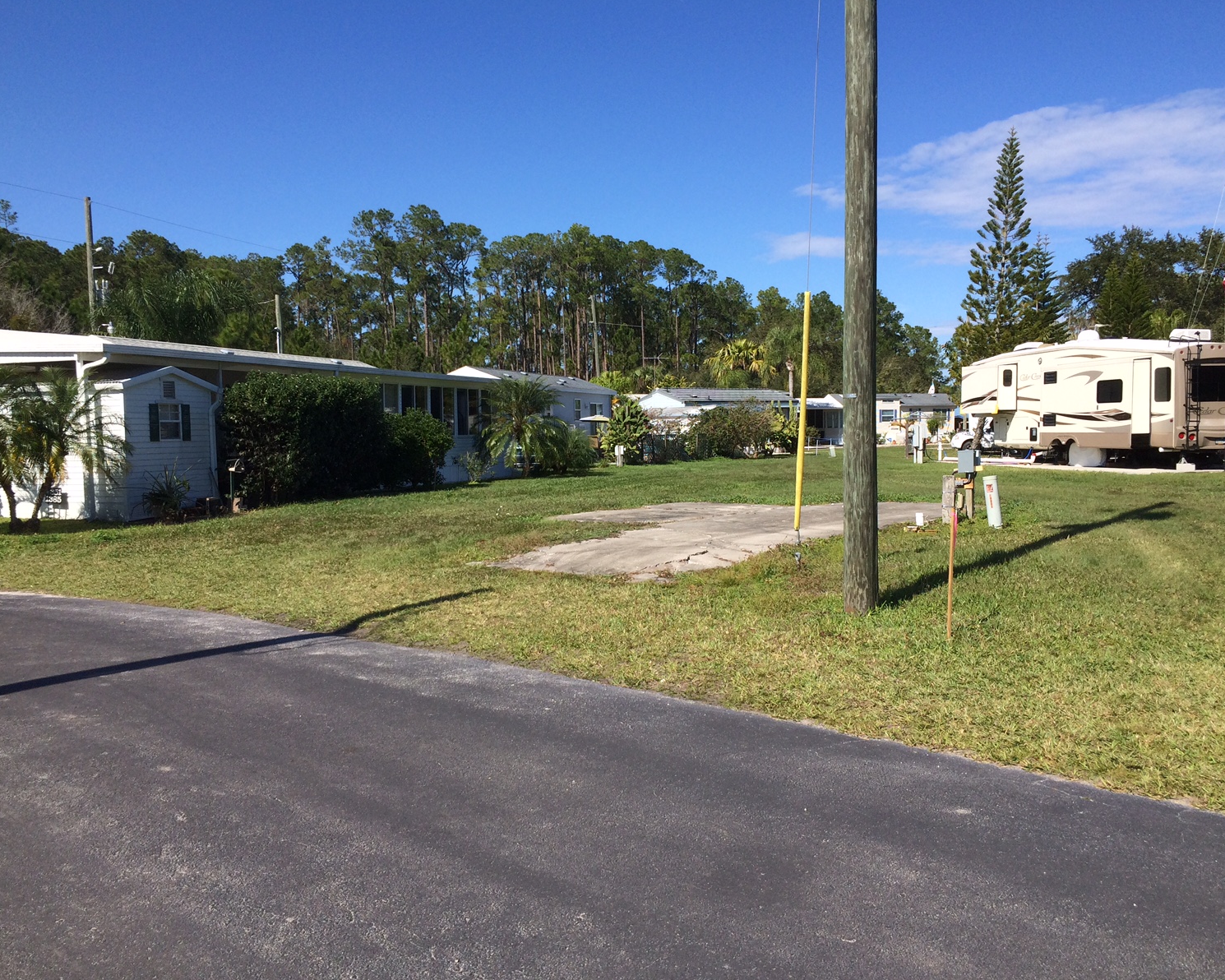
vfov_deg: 47.1
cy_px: 497
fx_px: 1124
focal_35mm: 31
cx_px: 600
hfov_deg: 57.2
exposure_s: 1/2053
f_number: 2.2
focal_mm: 4.15
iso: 32
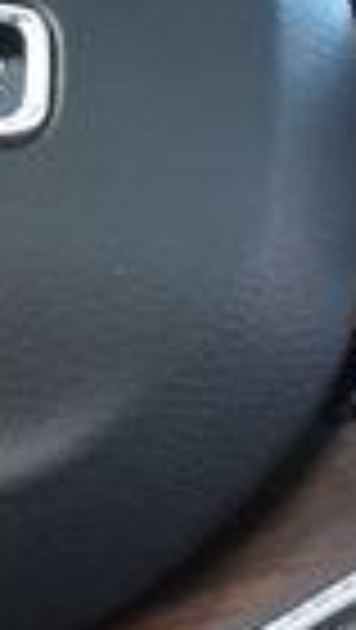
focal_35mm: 129
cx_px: -266
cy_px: 297
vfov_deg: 16.6
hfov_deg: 9.0
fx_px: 2160
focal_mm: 18
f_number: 5.6
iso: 1600
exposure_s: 1/15
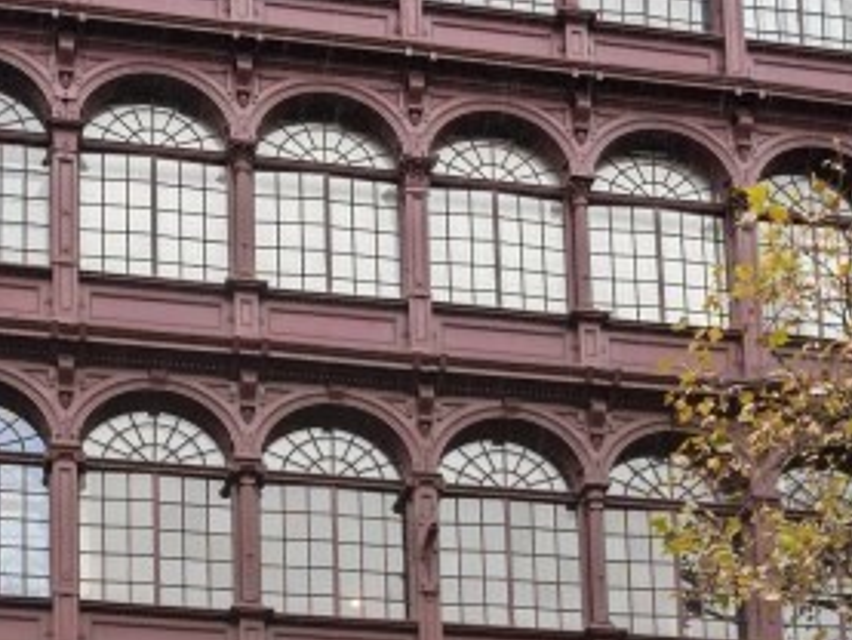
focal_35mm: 68
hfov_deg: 28.4
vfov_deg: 20.8
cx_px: 317
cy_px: 674
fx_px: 1674
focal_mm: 17
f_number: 5.6
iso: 1600
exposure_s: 1/60
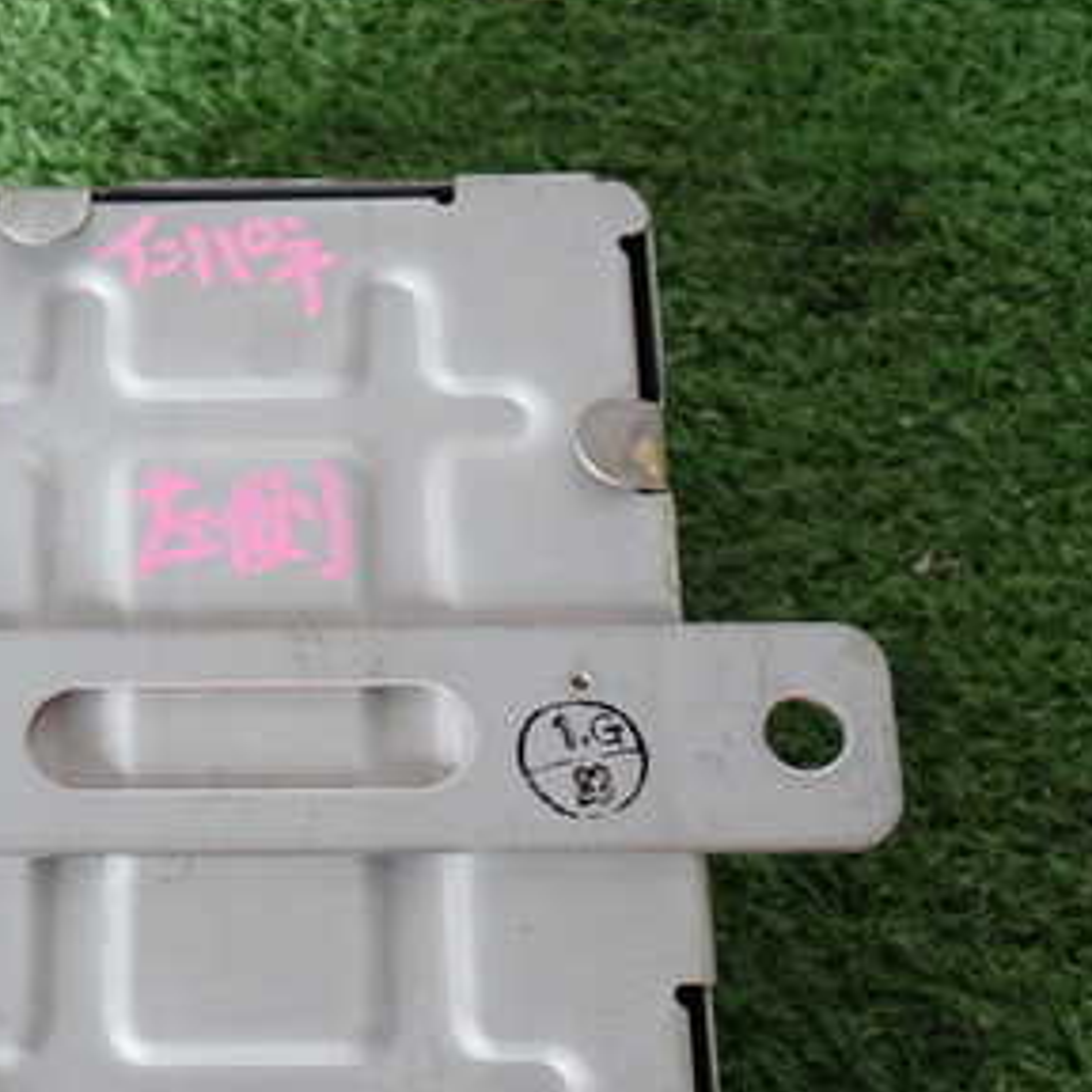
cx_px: 186
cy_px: 827
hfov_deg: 24.2
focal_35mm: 70
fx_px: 2498
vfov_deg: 24.4
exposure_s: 1/50
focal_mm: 6.83
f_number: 2.7
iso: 200
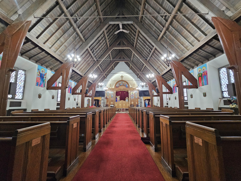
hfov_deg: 106.2
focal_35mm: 13
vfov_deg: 89.9
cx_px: 120
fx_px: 91
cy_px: 90
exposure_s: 1/30
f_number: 2.2
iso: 640
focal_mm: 2.2
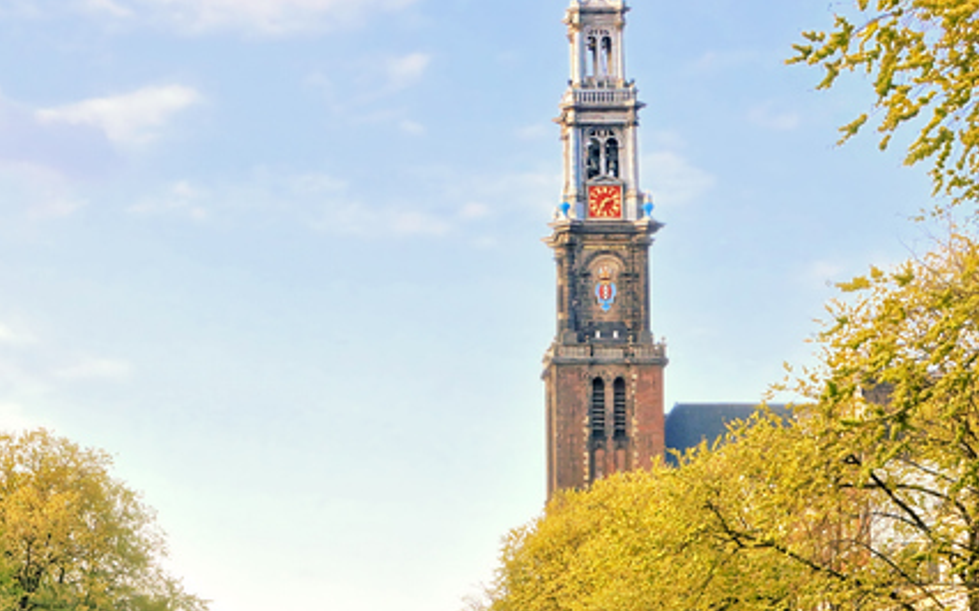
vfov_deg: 14.2
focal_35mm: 90
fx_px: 2401
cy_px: 657
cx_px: 356
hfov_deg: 23.0
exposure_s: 1/100
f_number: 10
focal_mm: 20
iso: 200
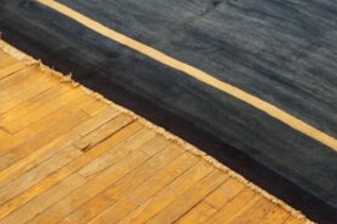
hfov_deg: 31.2
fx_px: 581
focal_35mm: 62
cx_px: 288
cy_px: 39
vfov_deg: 21.5
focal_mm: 19
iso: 2500
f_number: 4
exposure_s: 1/160
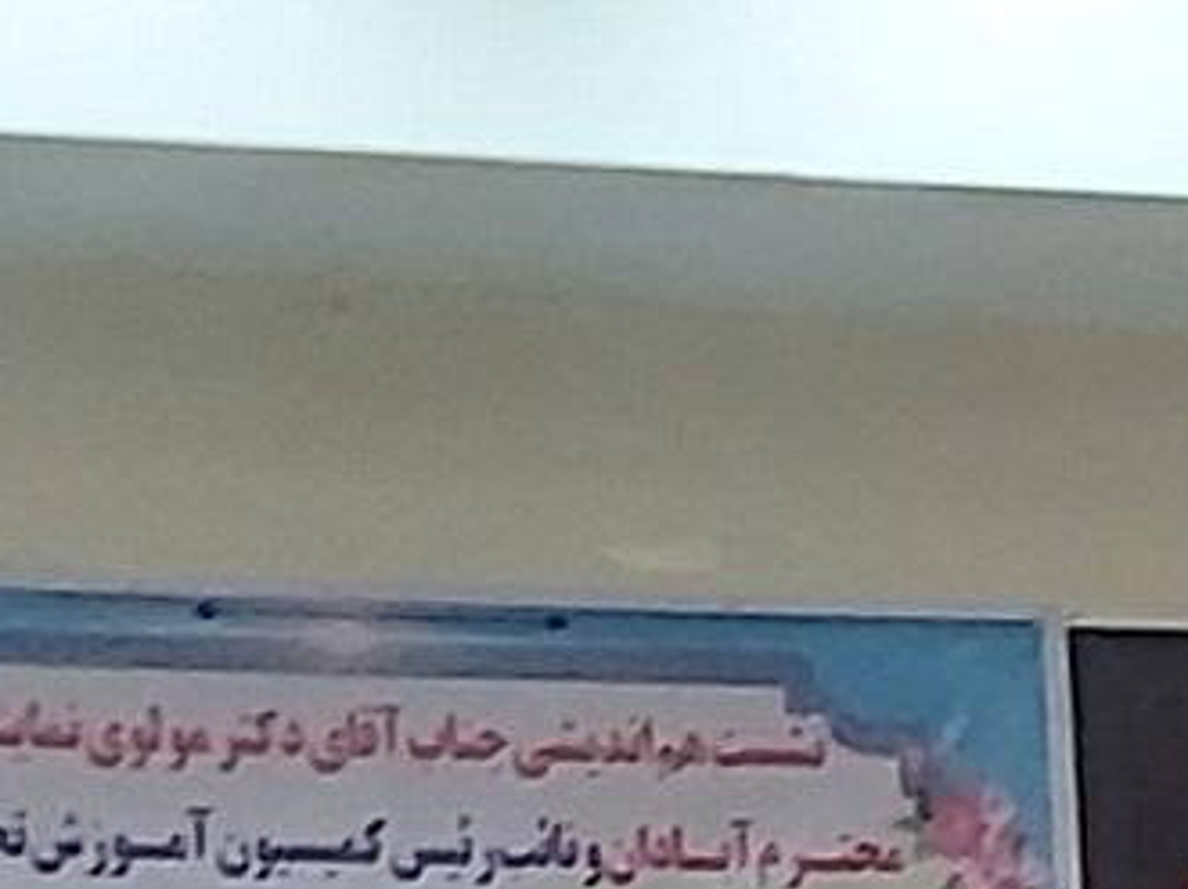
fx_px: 6756
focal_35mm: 197
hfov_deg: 9.5
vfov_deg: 7.1
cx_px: 2221
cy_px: 2212
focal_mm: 3.92
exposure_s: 1/25
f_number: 1.7
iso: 320
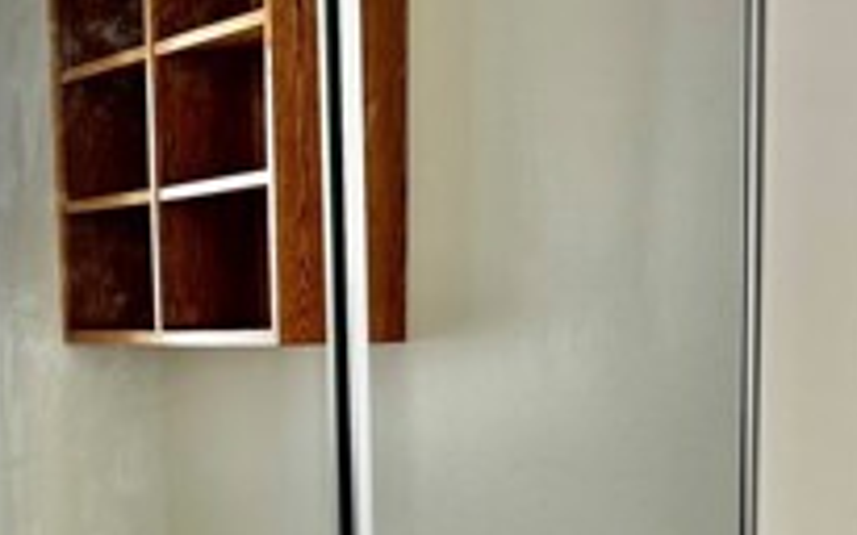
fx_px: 2008
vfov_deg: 14.7
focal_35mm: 86
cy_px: 652
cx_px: 280
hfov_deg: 24.0
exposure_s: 1/120
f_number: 1.5
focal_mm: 5.7
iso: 64
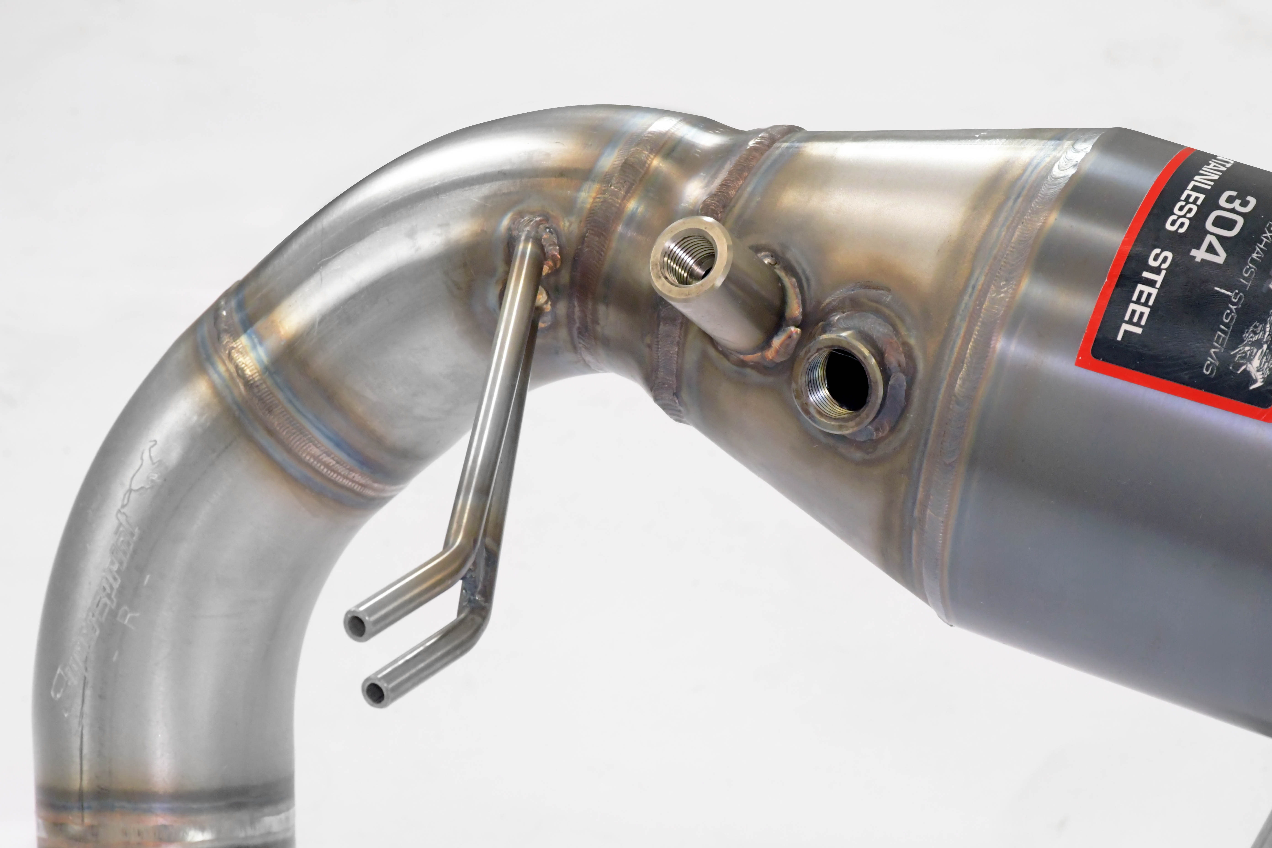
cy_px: 424
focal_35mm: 150
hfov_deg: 13.7
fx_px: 5300
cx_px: 636
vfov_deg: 9.1
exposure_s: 1/200
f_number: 14
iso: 4000
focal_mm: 100
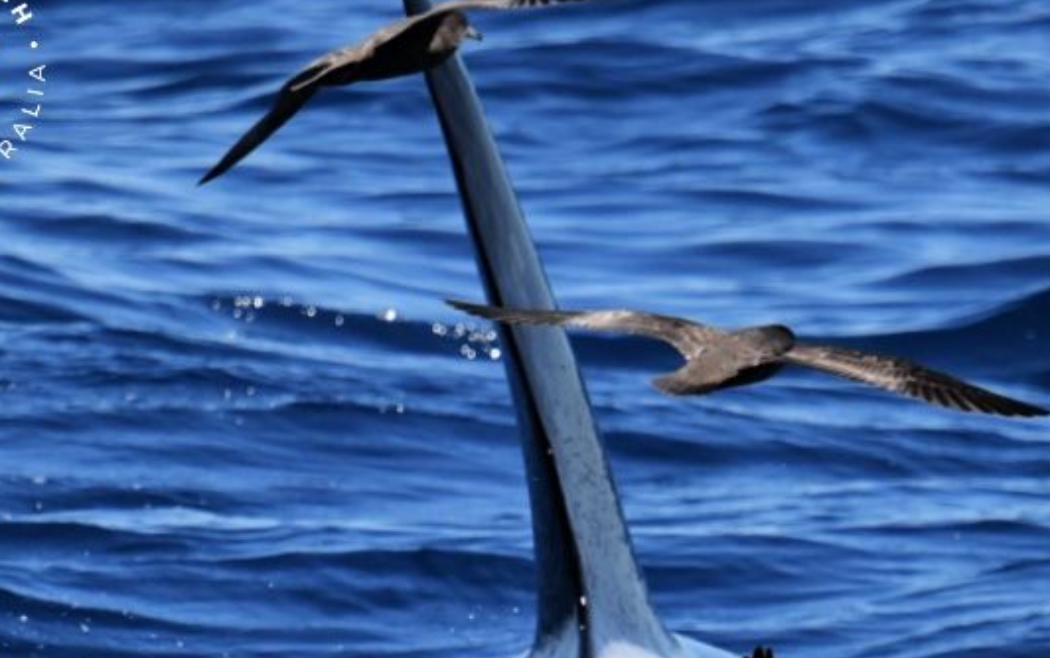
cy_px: 465
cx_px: 580
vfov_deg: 1.4
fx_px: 26309
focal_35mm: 919
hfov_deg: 2.3
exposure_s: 1/8000
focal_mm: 600
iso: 1800
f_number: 6.3
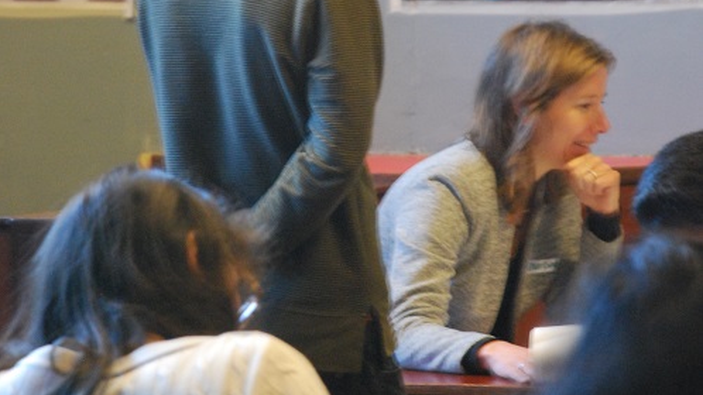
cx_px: 352
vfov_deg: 4.3
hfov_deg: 7.6
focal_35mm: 283
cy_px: 158
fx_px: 5275
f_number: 5.6
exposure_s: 1/4
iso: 1600
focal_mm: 120
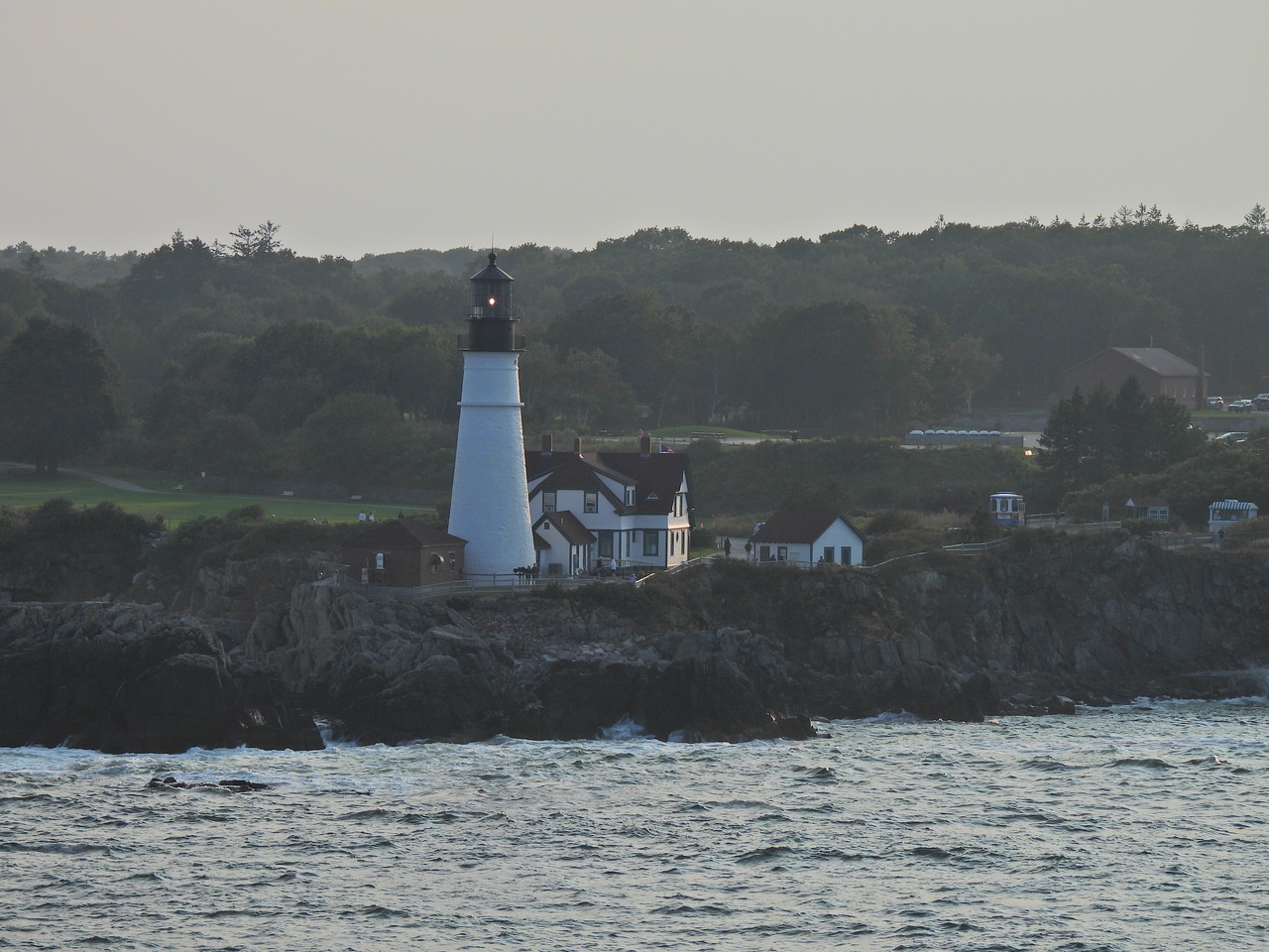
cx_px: 634
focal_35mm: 185
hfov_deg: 10.7
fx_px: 6782
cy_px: 476
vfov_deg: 8.0
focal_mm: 33
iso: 100
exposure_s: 1/800
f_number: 4.5
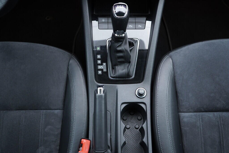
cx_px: 114
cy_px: 76
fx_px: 229
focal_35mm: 36
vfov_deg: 36.9
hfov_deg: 53.1
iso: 320
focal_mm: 24
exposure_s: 1/40
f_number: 2.8
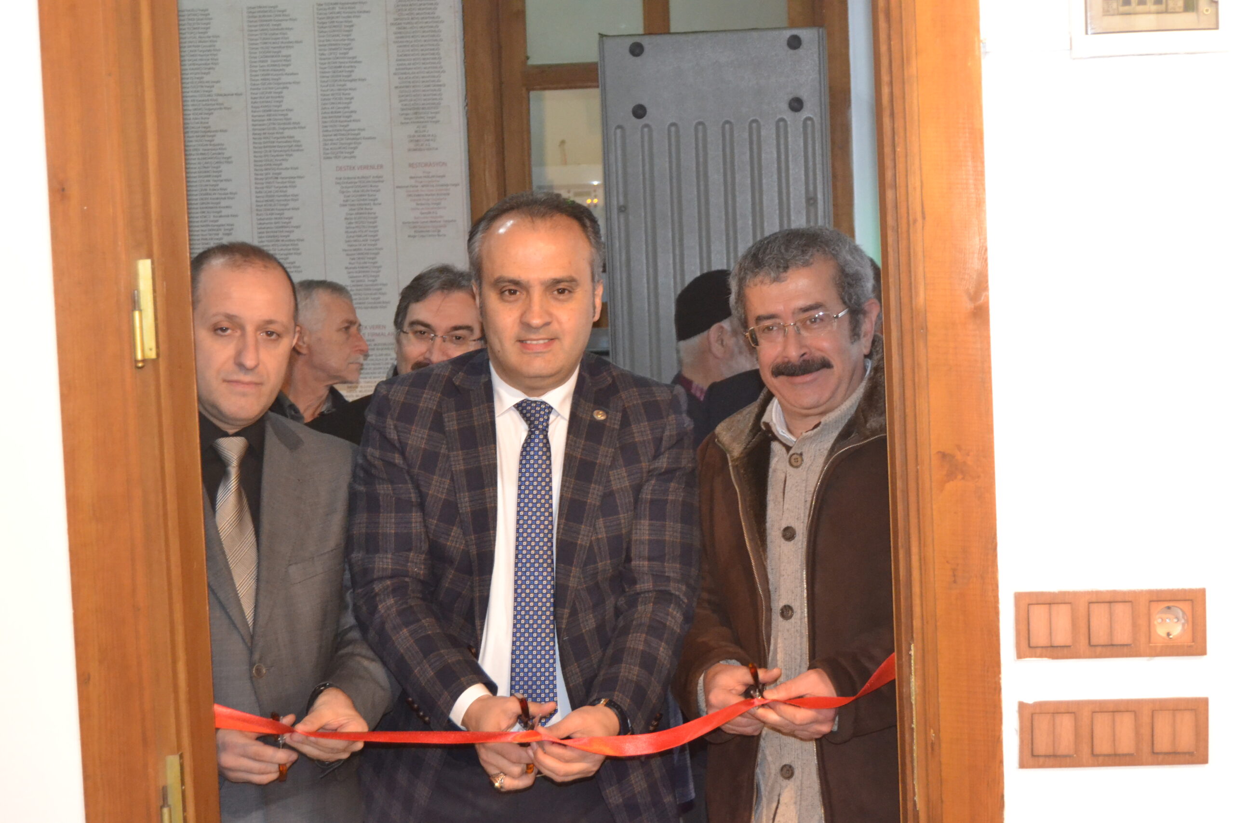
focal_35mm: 60
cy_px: 412
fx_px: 2057
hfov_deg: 33.4
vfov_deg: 22.6
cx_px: 617
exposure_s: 1/60
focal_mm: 40
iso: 2800
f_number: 5
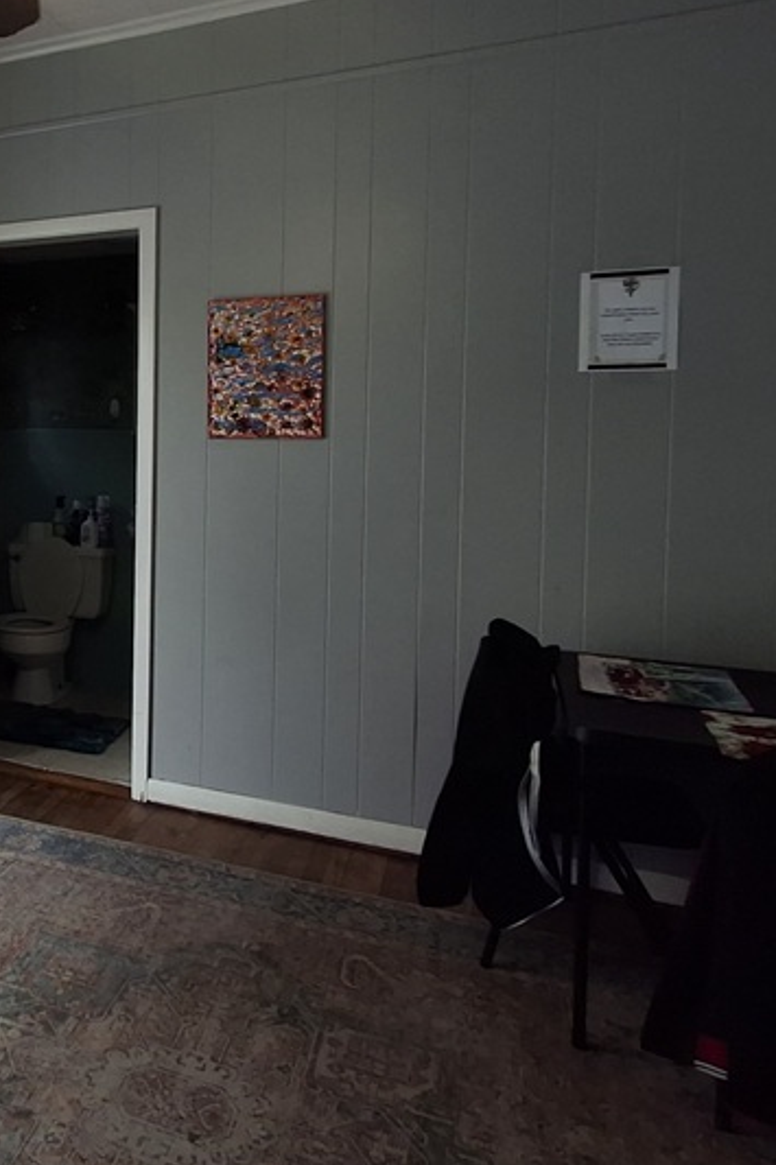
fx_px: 1035
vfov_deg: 58.4
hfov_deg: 33.6
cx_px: -149
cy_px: 490
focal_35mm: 32
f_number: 2.2
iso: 40
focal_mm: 1.64
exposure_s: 1/60
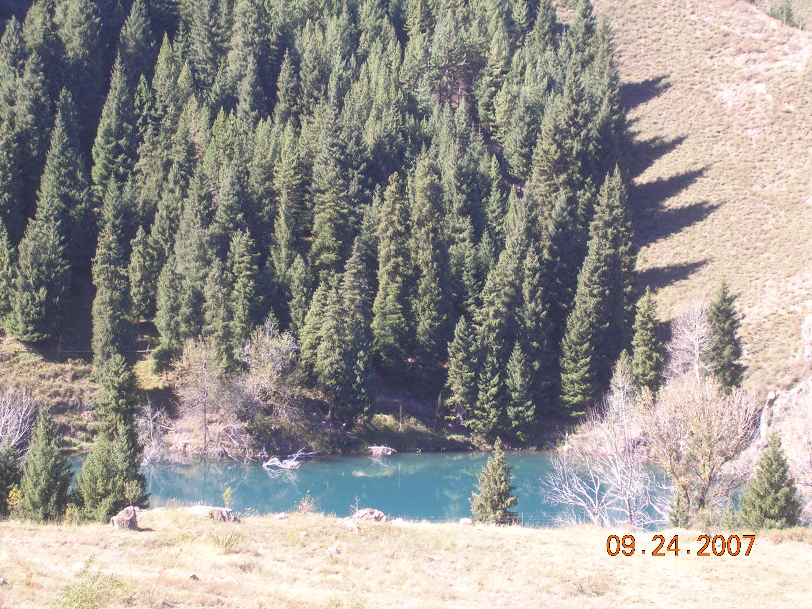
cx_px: 406
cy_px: 304
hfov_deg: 17.1
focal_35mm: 115
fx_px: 2698
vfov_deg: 12.9
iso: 50
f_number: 4.9
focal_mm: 17.4
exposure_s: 1/70.6
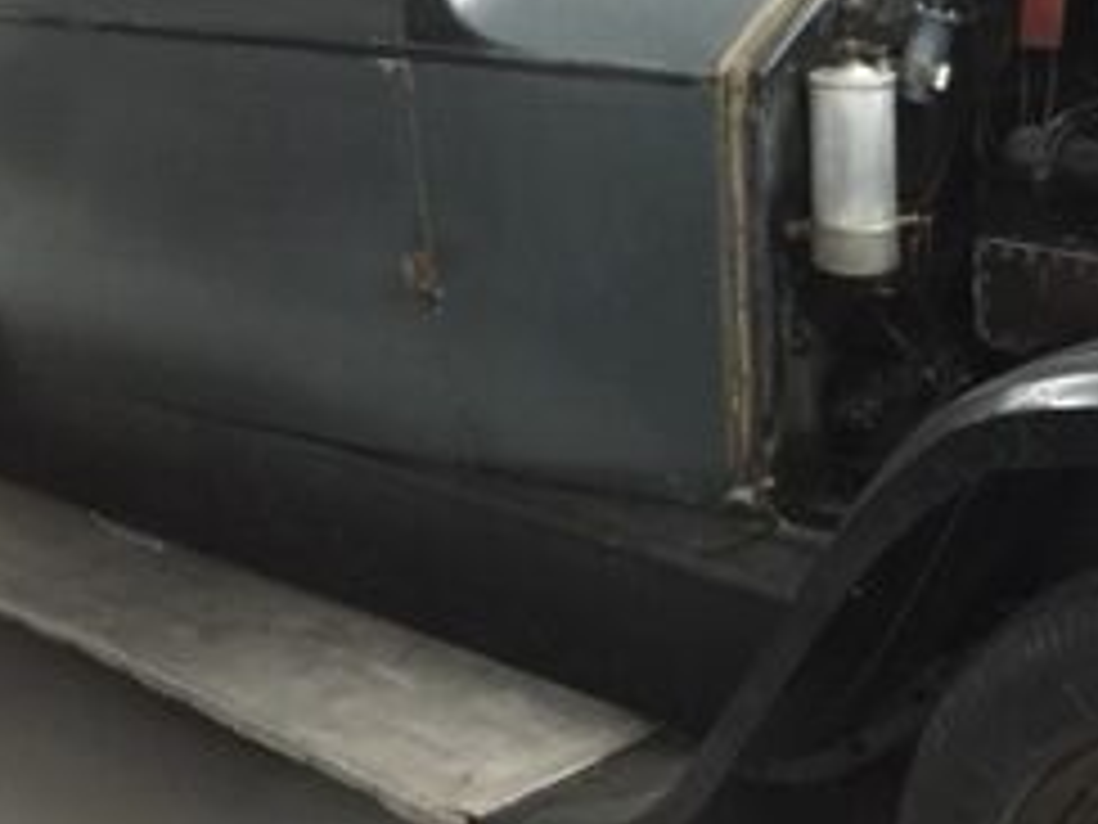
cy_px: 180
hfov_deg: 25.1
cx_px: 918
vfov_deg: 19.2
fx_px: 2411
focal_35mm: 76
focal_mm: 4.15
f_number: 2.2
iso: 125
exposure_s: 1/10
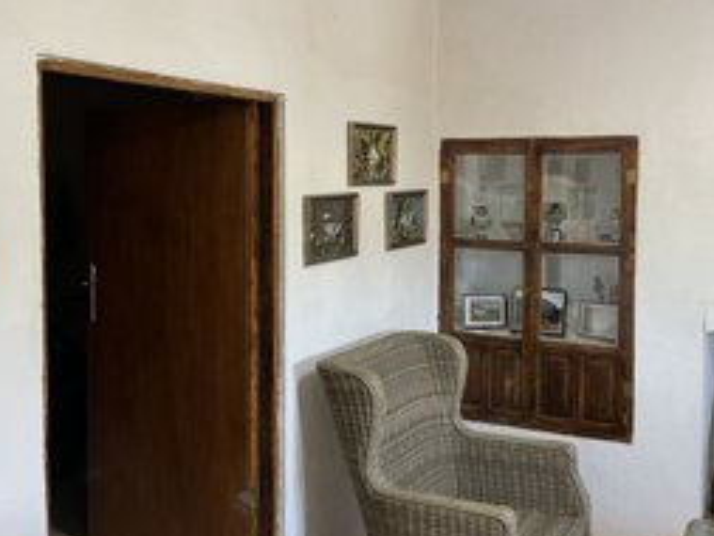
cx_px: 480
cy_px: 214
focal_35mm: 37
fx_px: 764
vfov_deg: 38.5
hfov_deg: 49.2
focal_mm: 5.1
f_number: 1.6
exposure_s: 1/50
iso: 160
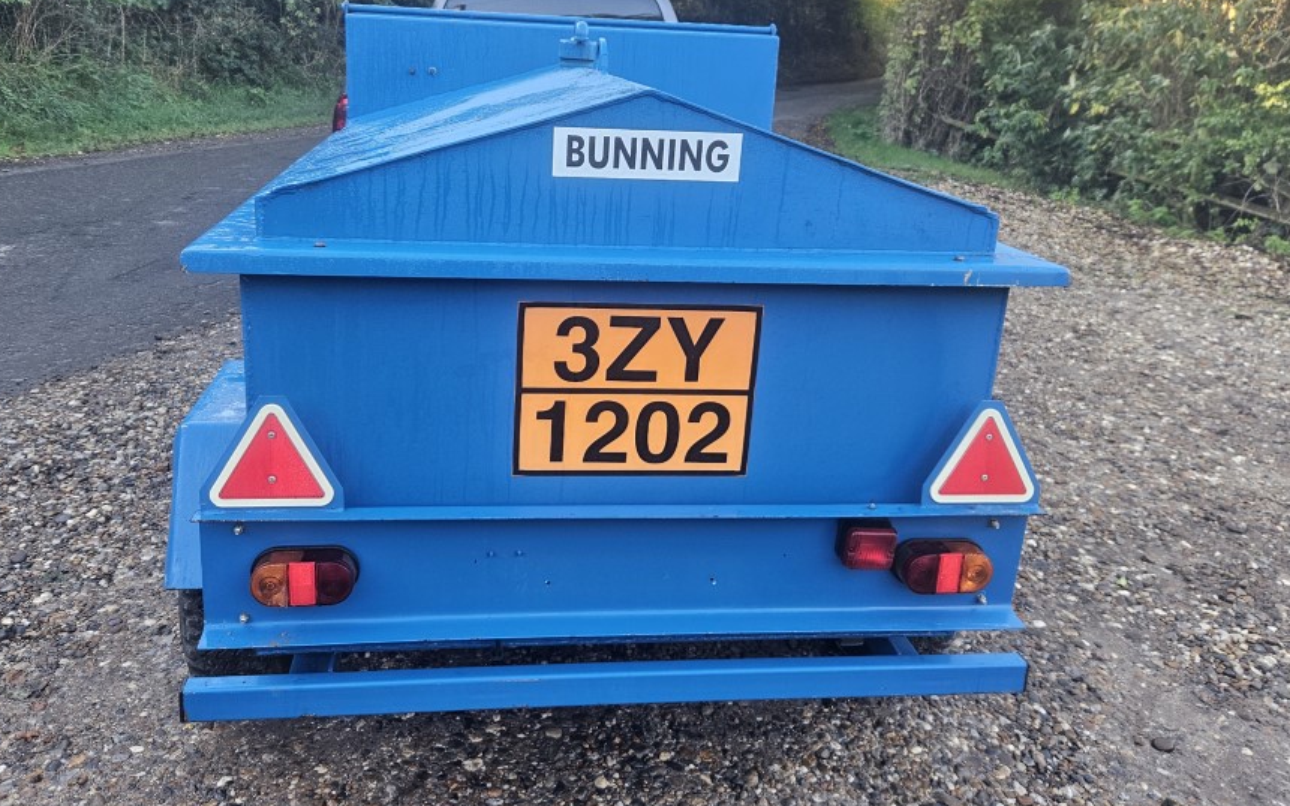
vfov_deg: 43.0
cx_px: 601
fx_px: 1019
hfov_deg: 64.6
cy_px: 343
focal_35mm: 29
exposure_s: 1/180
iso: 125
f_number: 1.8
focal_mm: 5.4
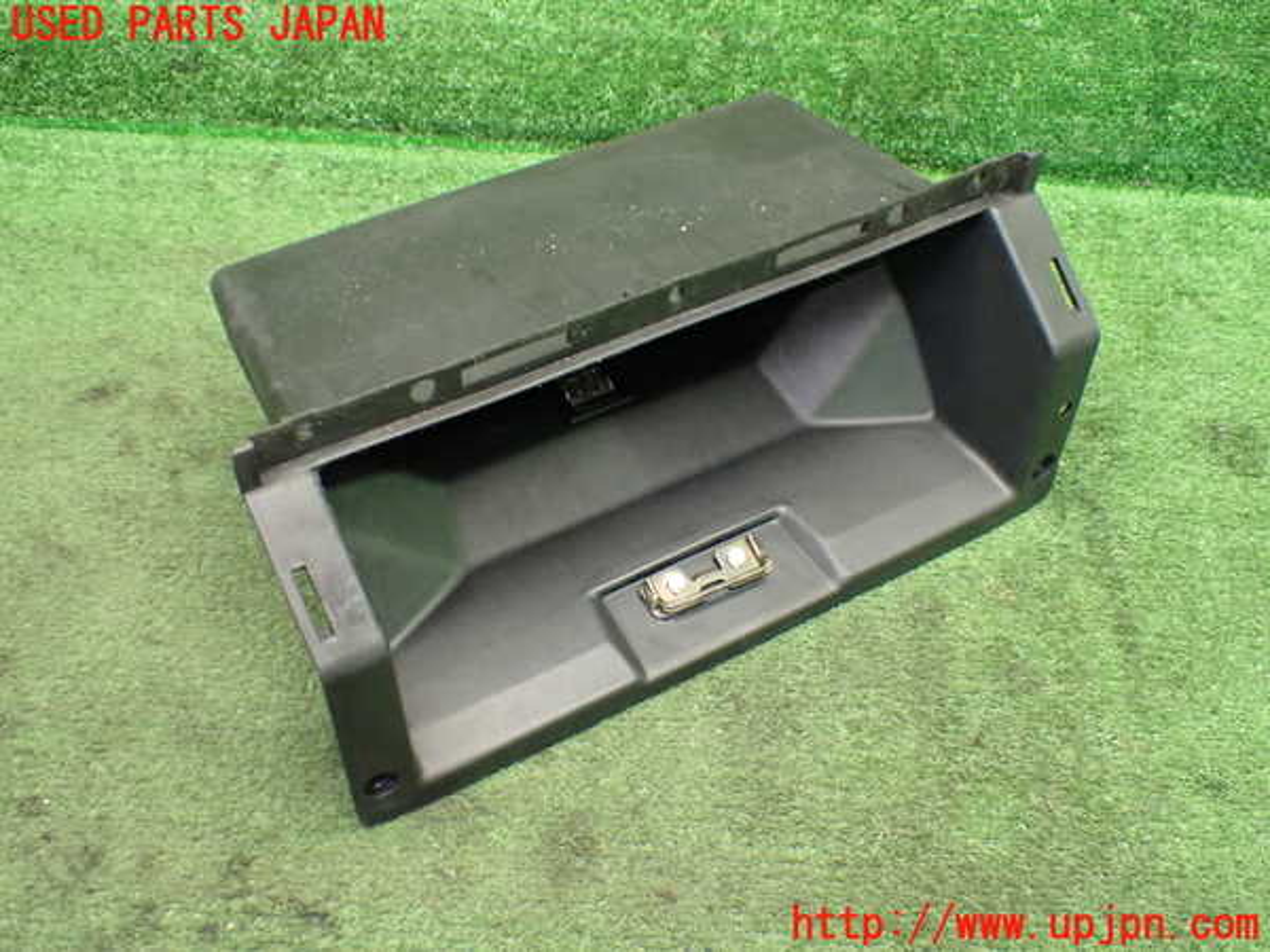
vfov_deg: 37.7
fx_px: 1394
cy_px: 476
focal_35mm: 38
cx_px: 635
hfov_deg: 49.0
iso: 800
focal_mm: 6.83
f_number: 2.7
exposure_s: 1/40
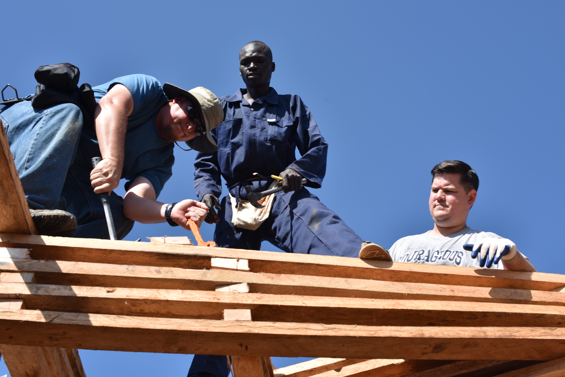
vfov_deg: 27.0
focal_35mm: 50
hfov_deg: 39.6
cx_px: 282
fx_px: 785
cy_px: 188
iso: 100
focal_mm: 50
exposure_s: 1/160
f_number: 9
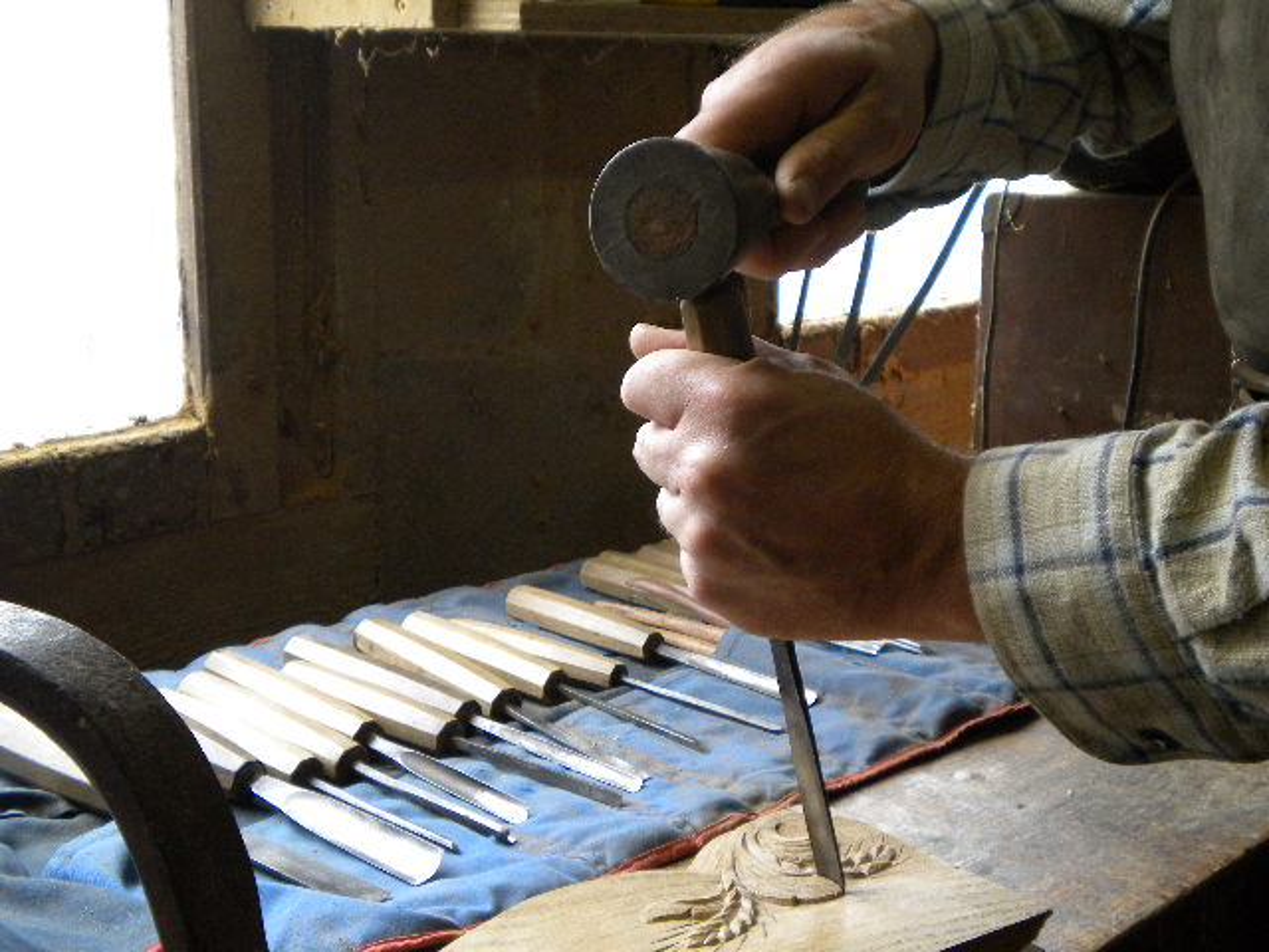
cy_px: 476
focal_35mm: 52
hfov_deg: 36.8
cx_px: 634
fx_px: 1906
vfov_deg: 28.0
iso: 296
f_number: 3.9
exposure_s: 1/55.1
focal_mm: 9.3
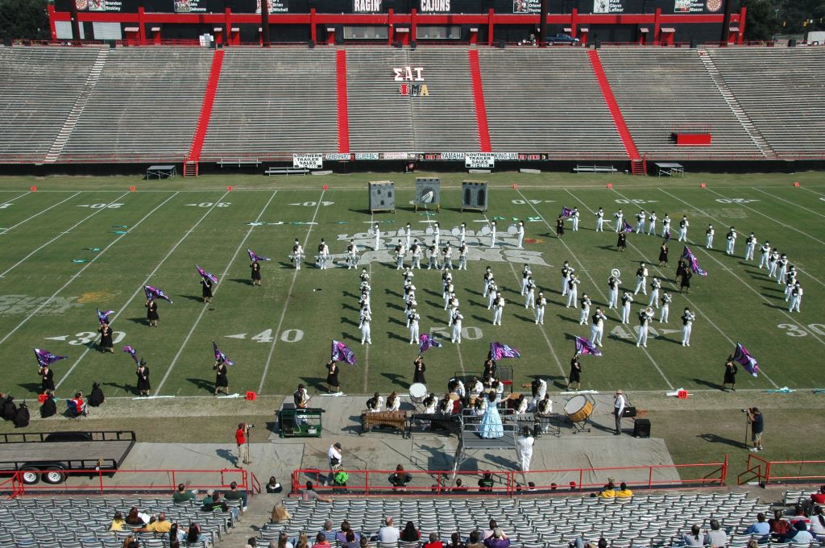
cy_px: 274
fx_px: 893
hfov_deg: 49.6
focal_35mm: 39
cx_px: 412
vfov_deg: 34.1
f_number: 10
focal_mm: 26
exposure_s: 1/400
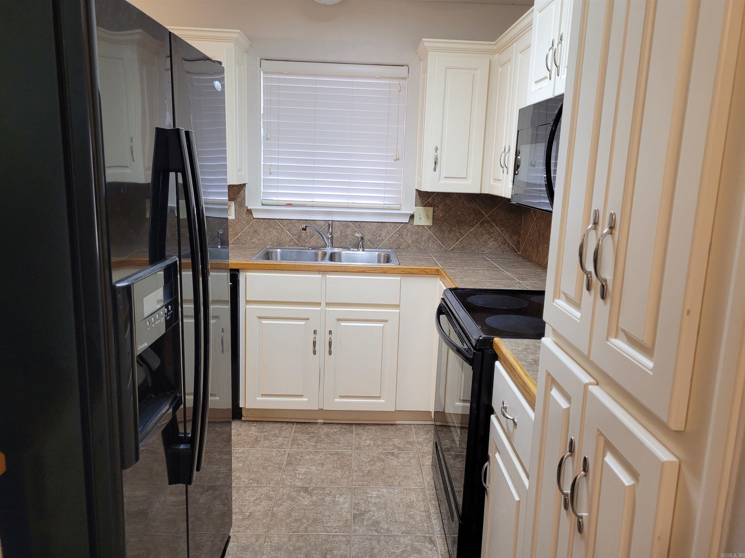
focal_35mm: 26
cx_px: 372
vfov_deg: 53.1
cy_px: 279
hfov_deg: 67.3
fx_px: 560
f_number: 1.8
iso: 250
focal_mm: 5.4
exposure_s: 1/59
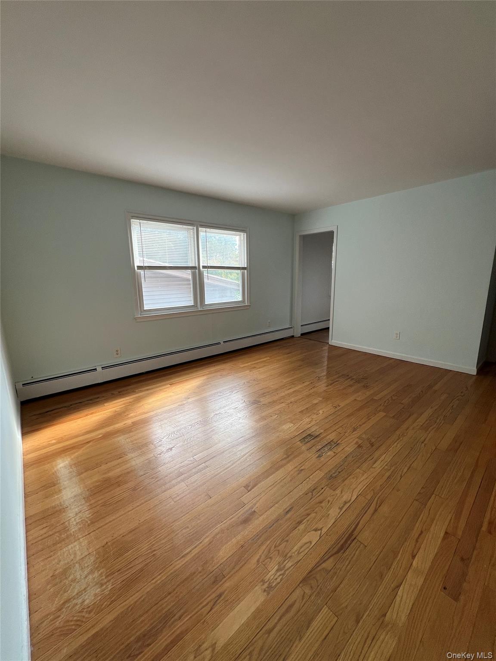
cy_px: 330
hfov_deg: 89.9
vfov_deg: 106.2
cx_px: 248
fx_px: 248
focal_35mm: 13
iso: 64
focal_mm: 1.57
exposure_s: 1/99
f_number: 1.8
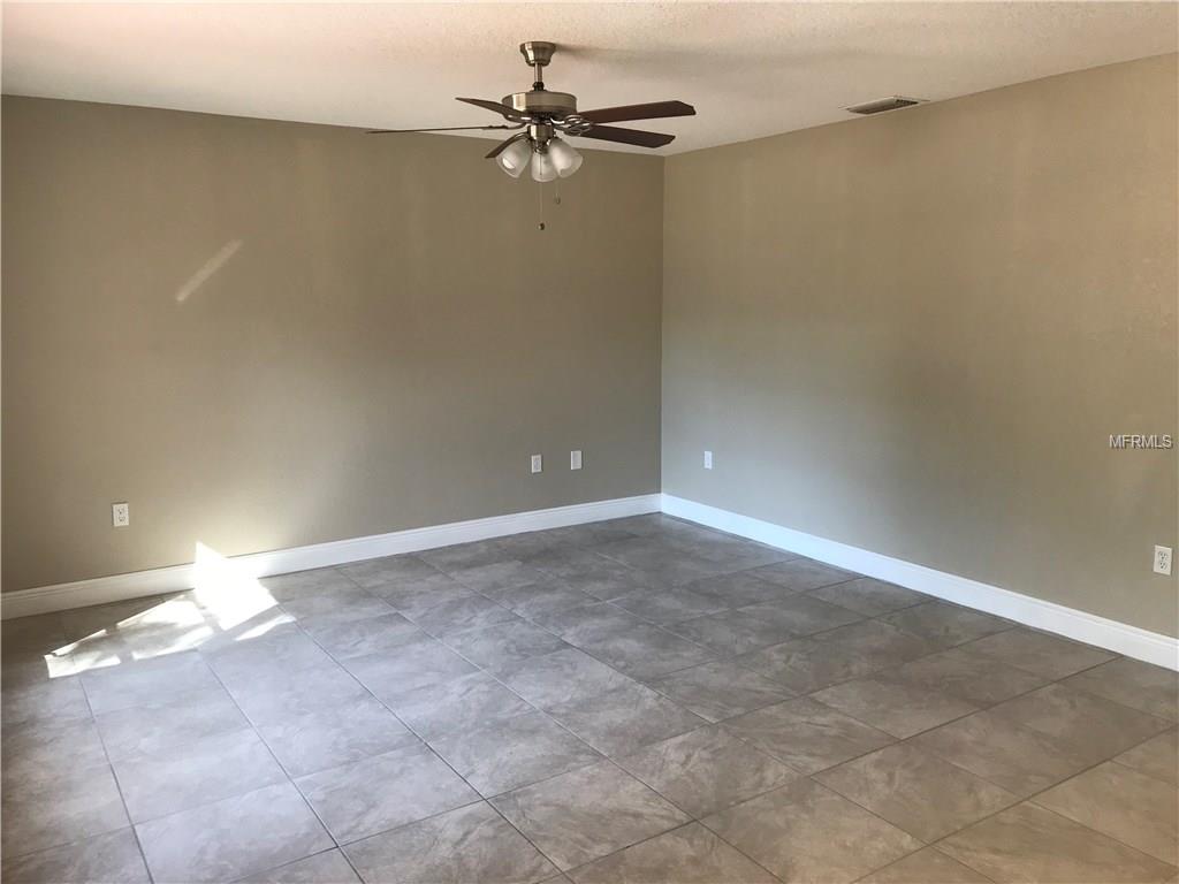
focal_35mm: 28
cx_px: 590
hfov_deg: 63.4
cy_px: 442
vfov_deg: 49.7
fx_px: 954
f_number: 1.8
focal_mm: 3.99
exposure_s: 1/30
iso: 25
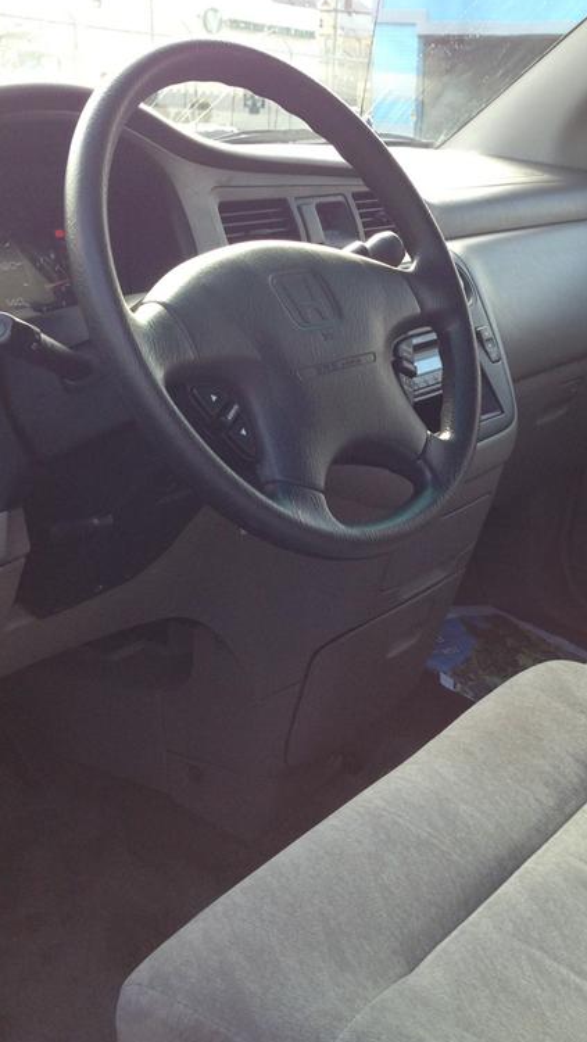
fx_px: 1355
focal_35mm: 49
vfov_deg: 42.1
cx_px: 389
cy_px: 519
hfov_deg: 24.3
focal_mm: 4.13
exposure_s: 1/120
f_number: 2.4
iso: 50
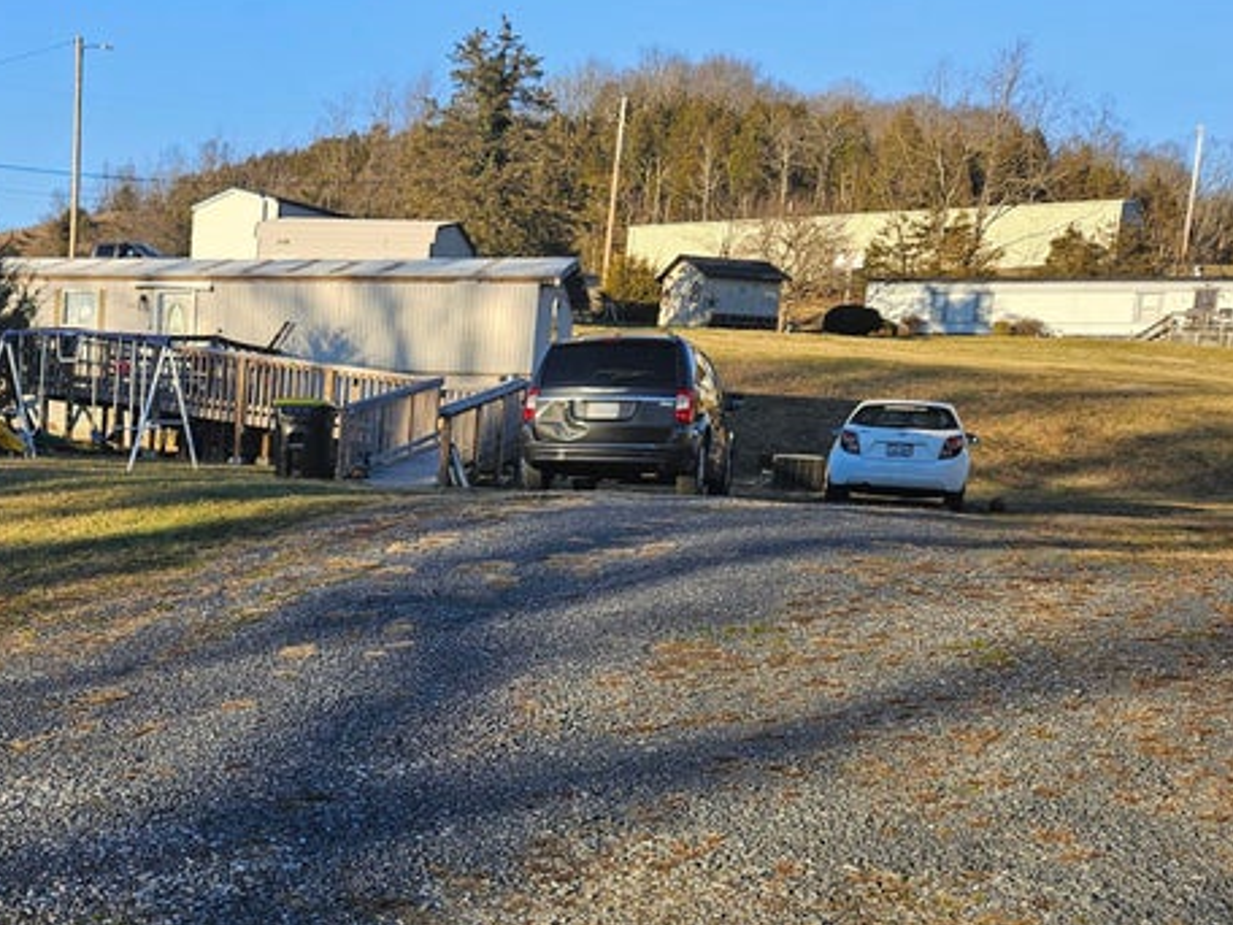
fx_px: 1532
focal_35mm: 43
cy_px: 655
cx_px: 164
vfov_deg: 33.1
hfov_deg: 41.0
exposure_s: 1/565
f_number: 1.8
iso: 25
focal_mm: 5.4
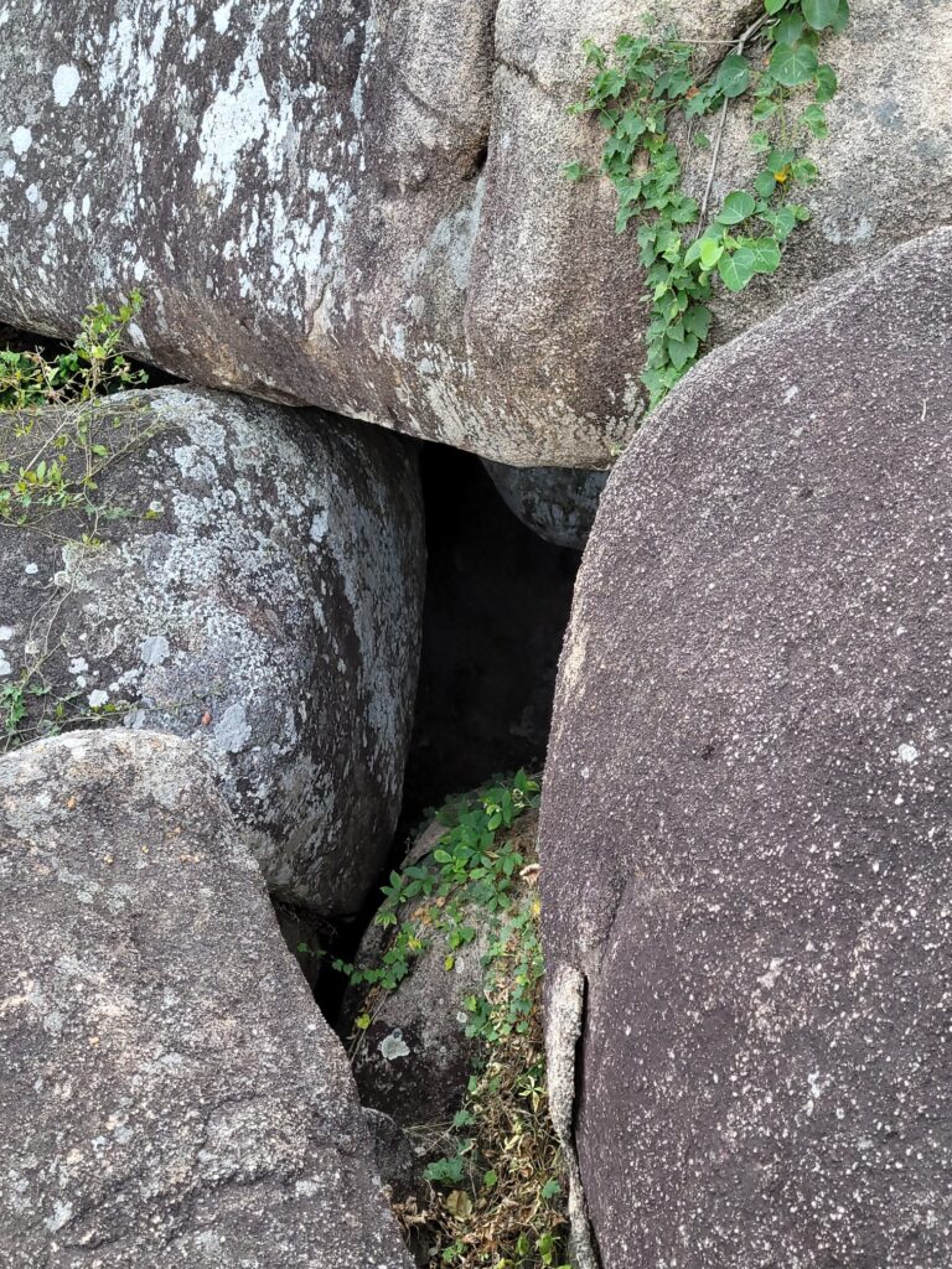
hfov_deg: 53.1
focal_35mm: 26
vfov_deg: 67.3
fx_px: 953
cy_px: 634
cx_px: 476
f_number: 1.8
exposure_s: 1/120
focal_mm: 5.4
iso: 80
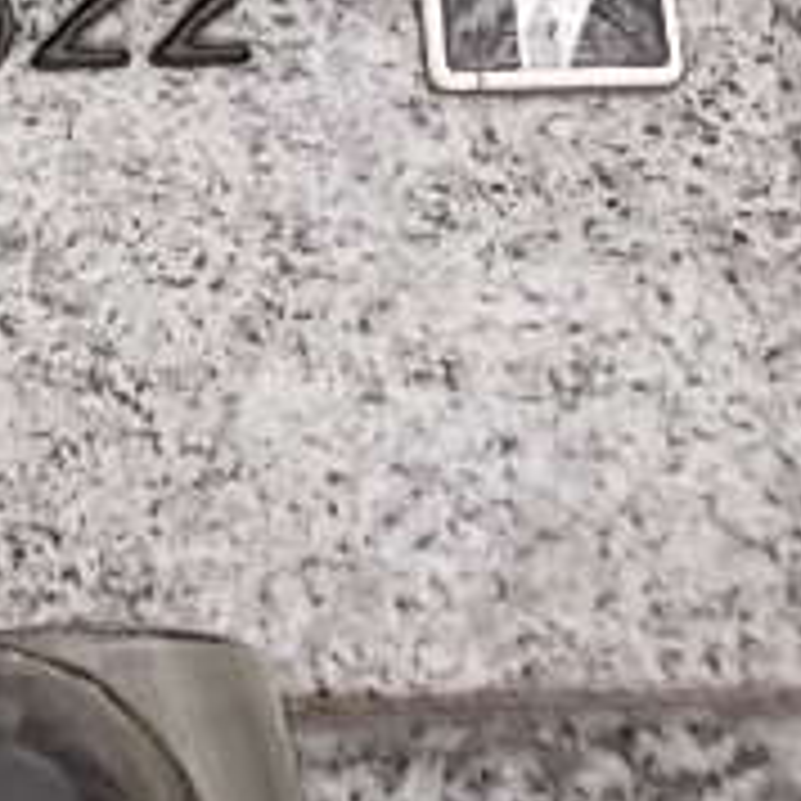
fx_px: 3168
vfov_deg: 13.8
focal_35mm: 121
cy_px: -256
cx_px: -274
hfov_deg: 13.8
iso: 80
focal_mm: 5.3
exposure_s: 1/160
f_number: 3.1
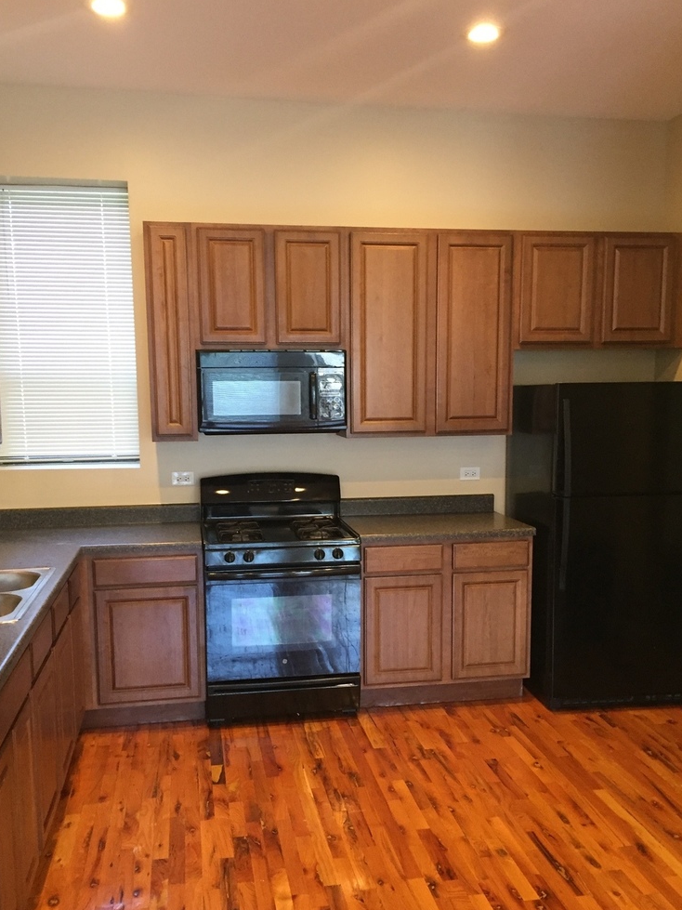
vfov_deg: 56.7
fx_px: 841
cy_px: 499
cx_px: 343
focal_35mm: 32
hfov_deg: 44.2
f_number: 2.2
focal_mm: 4.15
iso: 160
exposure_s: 1/30
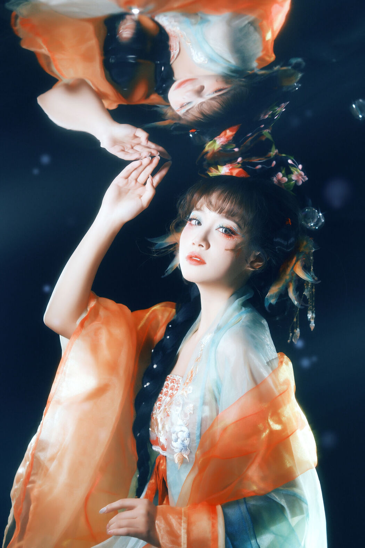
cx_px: 182
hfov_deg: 16.3
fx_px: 1277
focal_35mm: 84
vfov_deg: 24.2
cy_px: 274
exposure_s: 1/640
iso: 1000
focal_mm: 56
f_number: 1.8
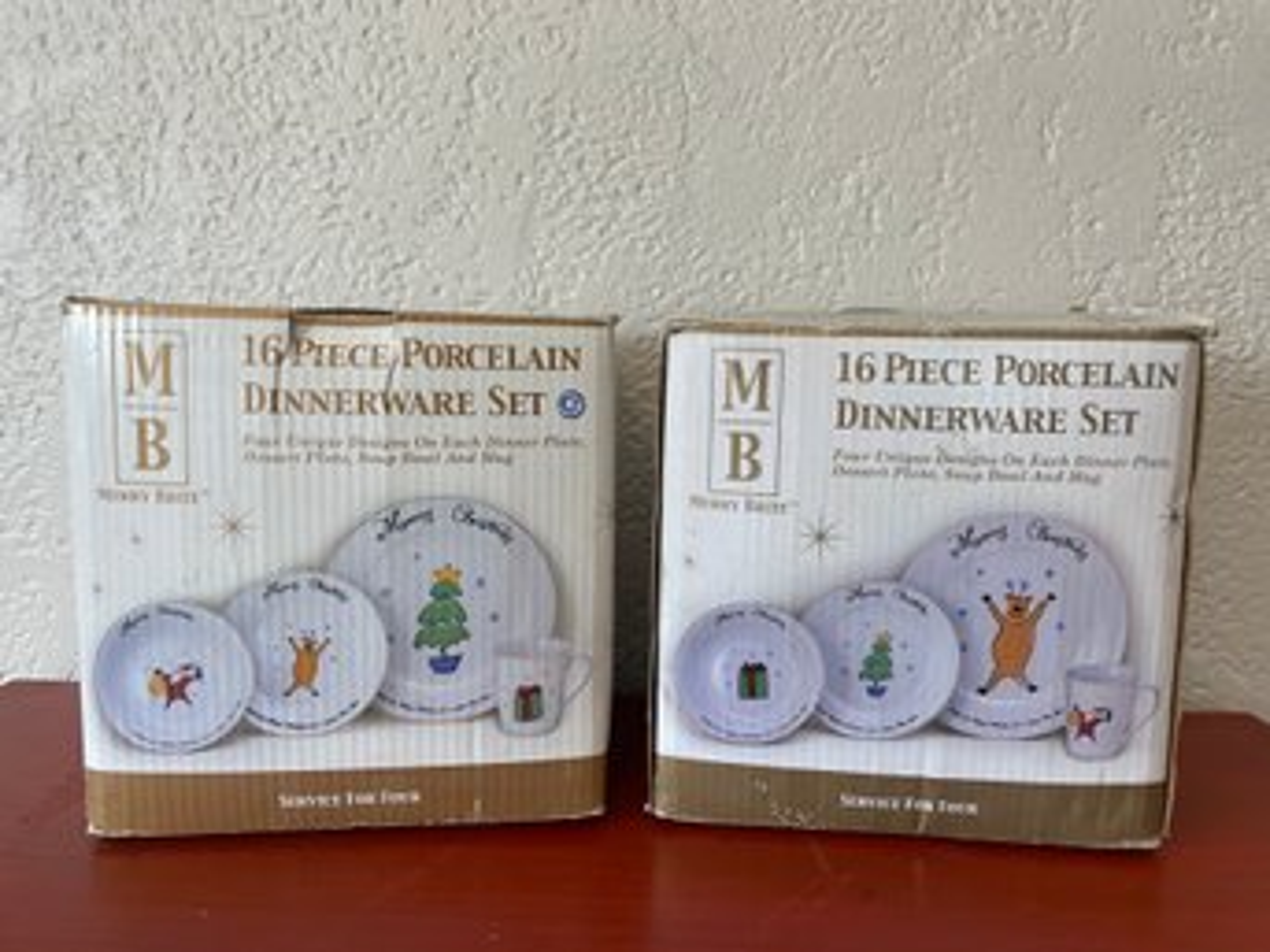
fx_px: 954
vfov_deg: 53.0
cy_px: 476
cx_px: 635
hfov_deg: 67.3
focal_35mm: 26
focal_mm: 4.2
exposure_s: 1/120
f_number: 1.6
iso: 64
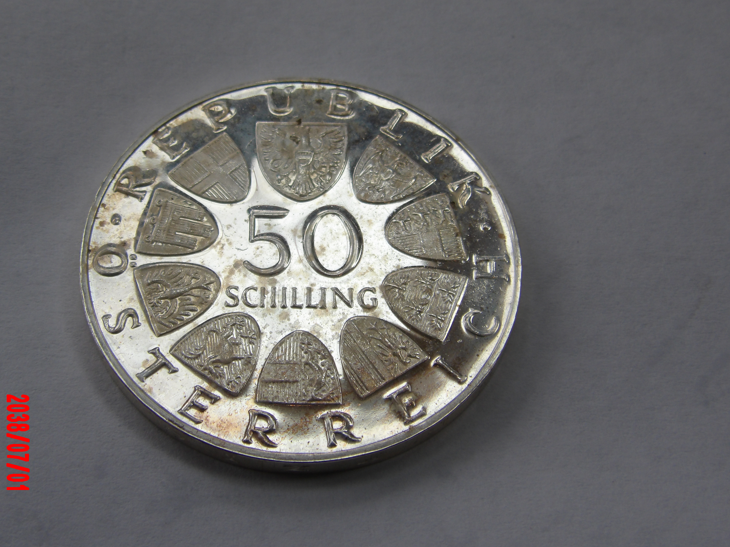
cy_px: 273
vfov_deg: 26.1
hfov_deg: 34.3
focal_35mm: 56
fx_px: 1181
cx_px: 330
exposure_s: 1/170
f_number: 5.3
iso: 100
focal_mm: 9.2
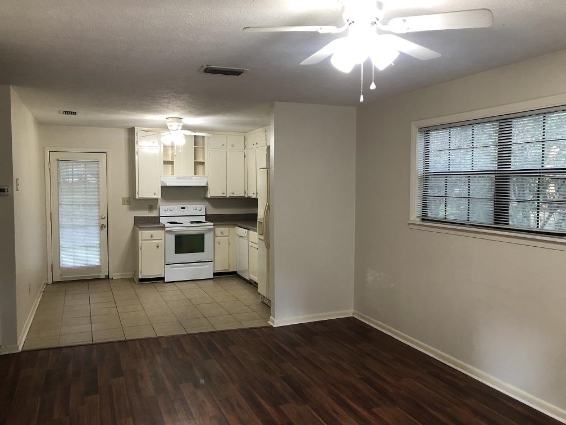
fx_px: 458
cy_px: 212
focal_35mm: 28
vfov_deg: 49.7
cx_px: 283
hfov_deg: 63.4
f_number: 1.8
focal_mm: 3.99
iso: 50
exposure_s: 1/15
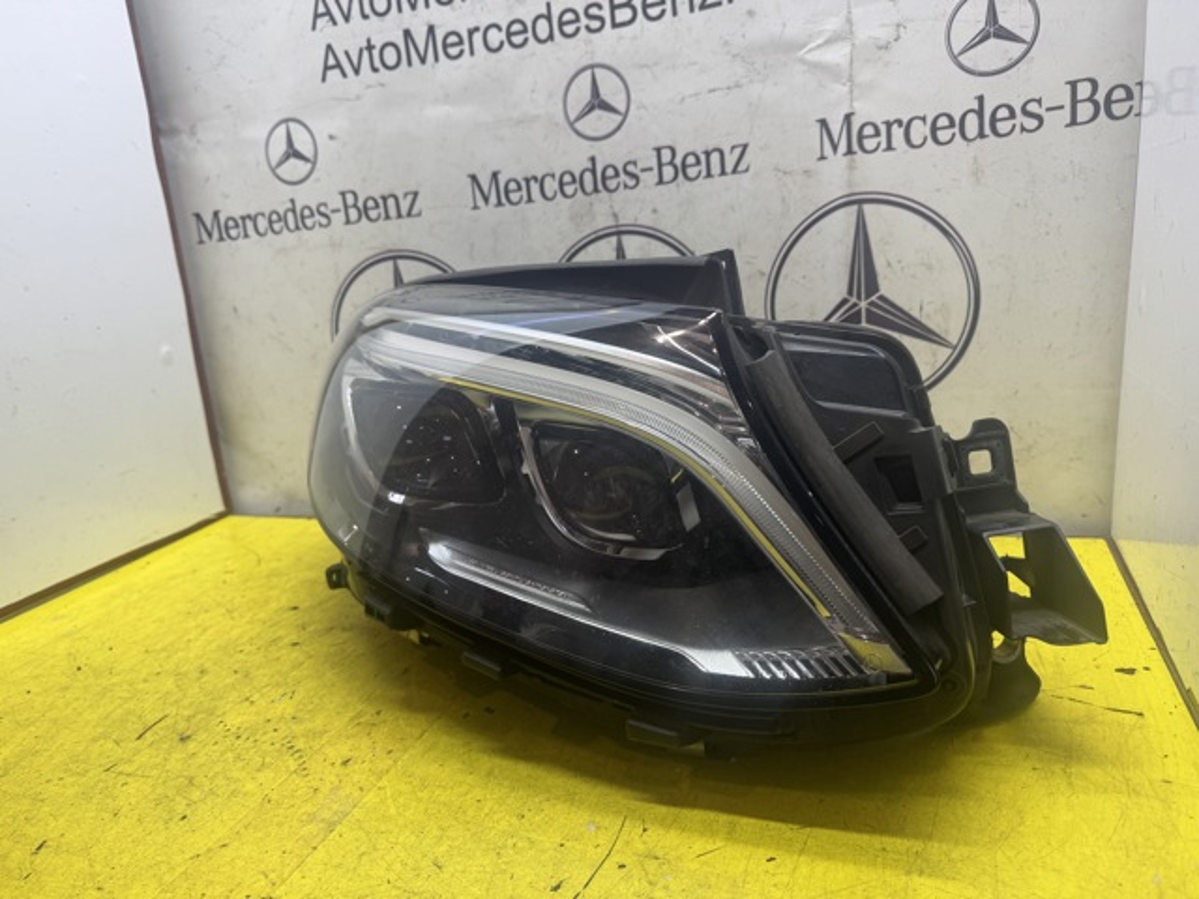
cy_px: 450
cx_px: 600
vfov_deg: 56.8
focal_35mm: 24
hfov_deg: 71.6
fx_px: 831
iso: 64
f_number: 1.78
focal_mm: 6.76
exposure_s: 1/100
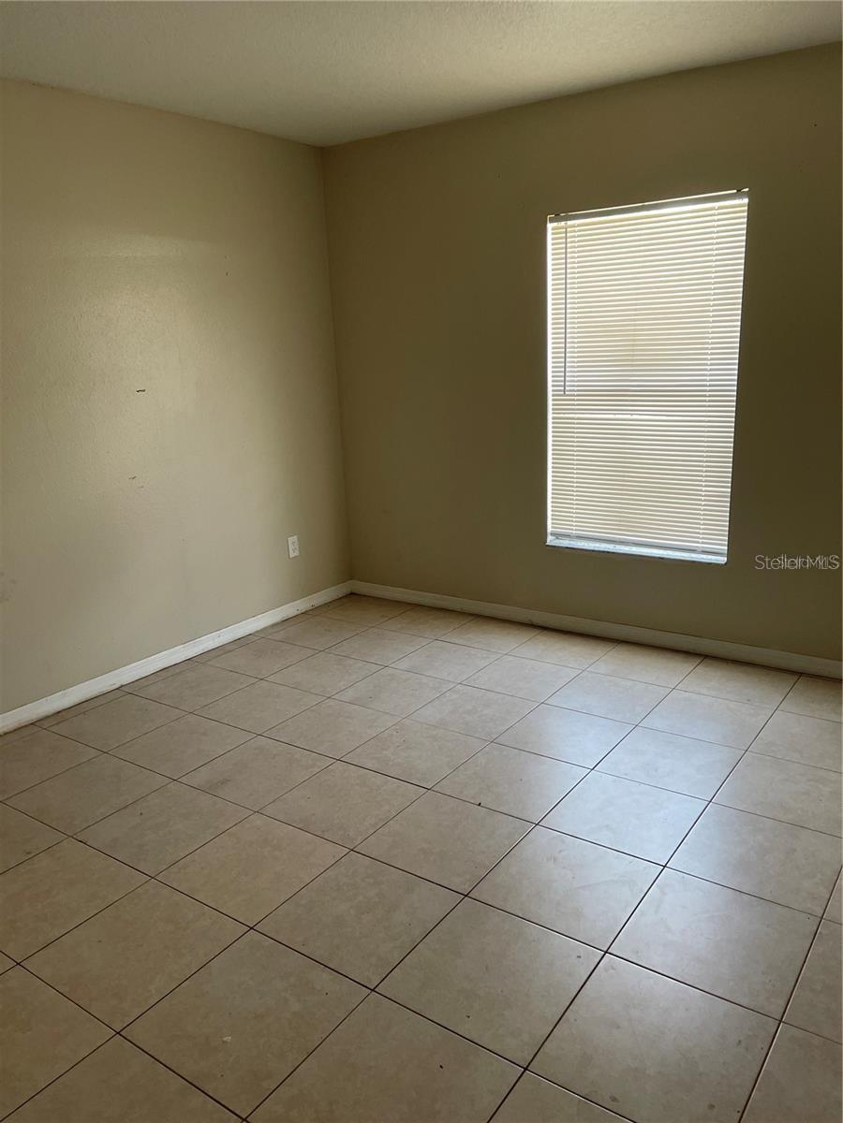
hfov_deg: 53.1
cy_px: 562
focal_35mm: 26
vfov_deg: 67.3
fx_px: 844
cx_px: 422
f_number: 1.6
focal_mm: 5.1
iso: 125
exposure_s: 1/115
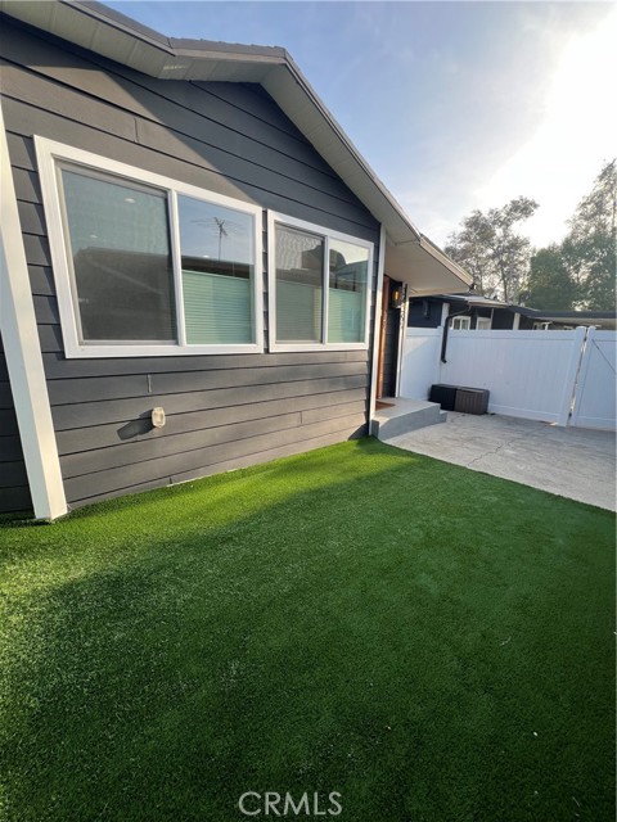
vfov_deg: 106.2
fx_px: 309
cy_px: 411
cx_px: 308
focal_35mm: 13
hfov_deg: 89.9
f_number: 1.8
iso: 32
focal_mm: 1.57
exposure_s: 1/279
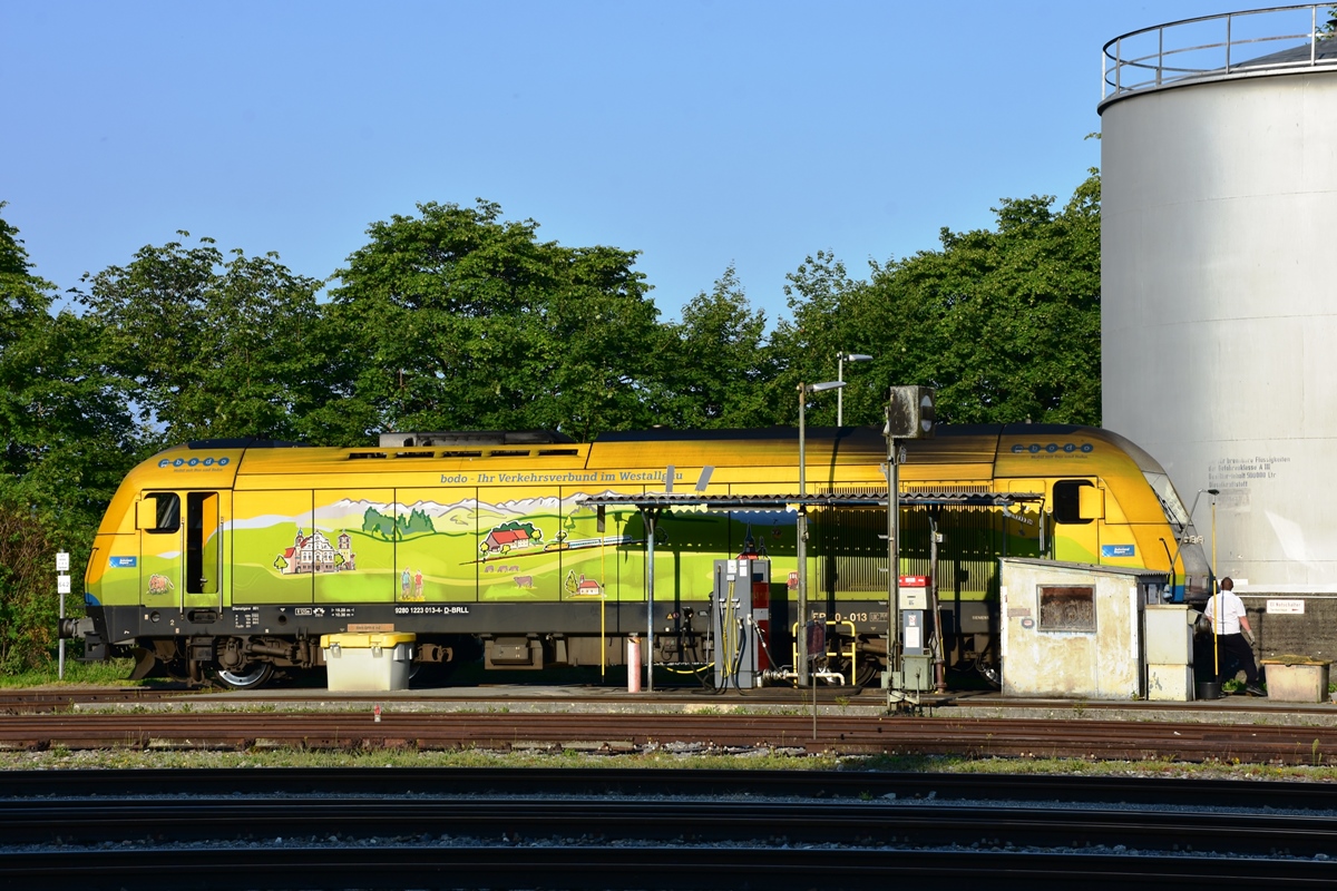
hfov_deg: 21.9
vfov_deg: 14.7
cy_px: 446
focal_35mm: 93
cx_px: 668
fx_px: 3454
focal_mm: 62
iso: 100
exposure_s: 1/125
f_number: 11
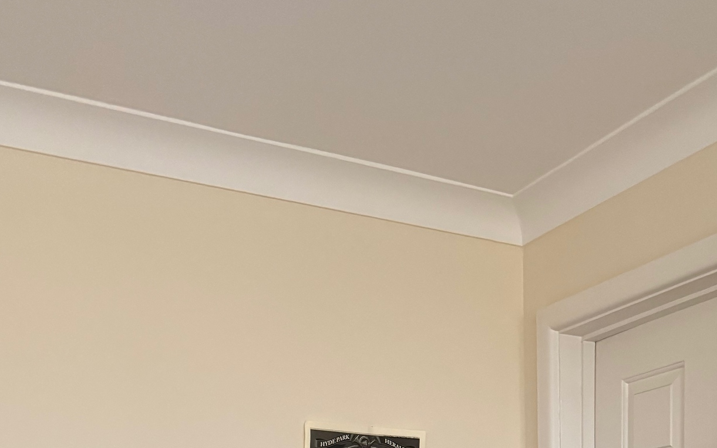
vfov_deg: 22.3
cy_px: 628
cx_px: 481
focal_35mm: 50
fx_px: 977
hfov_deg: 39.8
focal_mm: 6.76
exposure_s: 1/52
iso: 800
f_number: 1.78
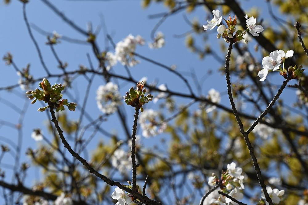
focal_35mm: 120
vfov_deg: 11.4
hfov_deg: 17.1
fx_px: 1026
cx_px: 154
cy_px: 102
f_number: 7.1
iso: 100
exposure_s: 1/400
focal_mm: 80
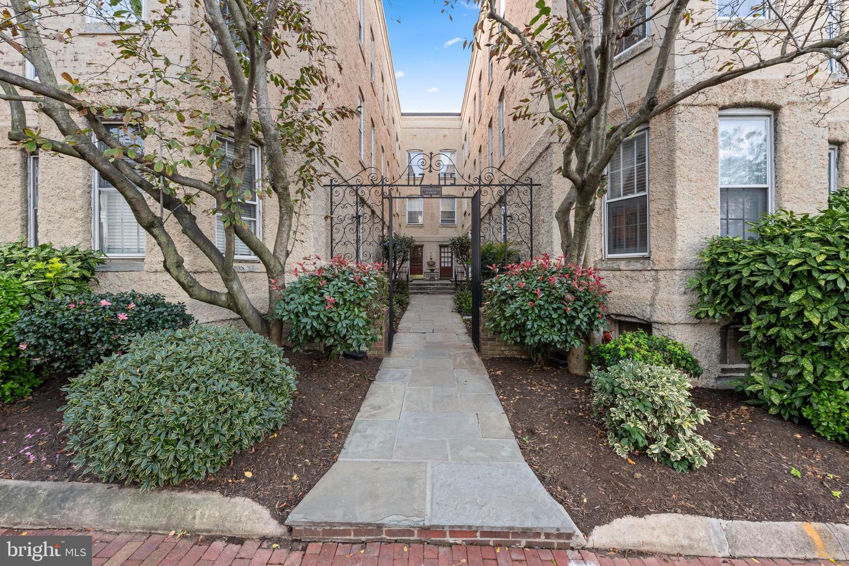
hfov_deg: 104.3
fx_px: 330
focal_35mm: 14
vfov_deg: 81.2
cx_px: 424
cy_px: 283
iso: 320
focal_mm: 14
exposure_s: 1/30
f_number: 10
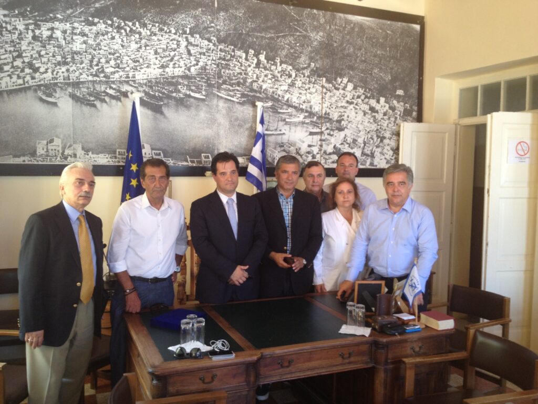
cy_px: 202
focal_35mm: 35
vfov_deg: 40.7
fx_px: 544
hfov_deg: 52.6
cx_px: 269
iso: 64
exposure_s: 1/20
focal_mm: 4.28
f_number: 2.4
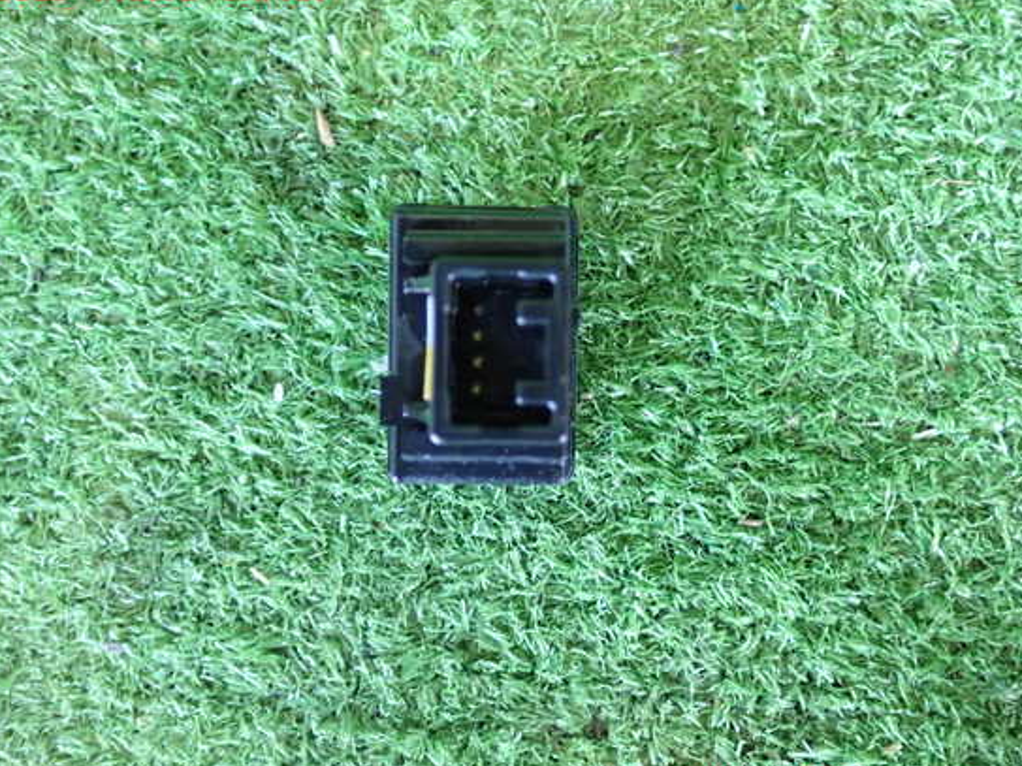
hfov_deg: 44.8
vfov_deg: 34.3
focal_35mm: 42
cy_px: 388
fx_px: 1240
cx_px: 546
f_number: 2.7
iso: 800
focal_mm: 6.83
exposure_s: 1/40
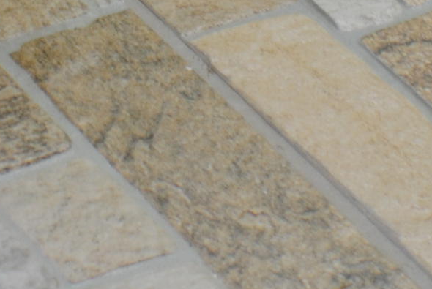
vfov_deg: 4.5
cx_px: 138
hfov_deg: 6.7
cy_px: -286
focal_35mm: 305
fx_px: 3664
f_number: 5.3
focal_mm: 40
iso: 280
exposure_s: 1/30
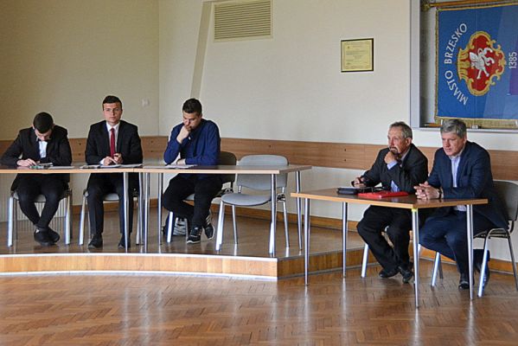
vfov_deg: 25.8
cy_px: 173
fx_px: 756
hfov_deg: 37.8
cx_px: 259
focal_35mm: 52
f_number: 4.2
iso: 1600
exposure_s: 1/200
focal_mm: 35
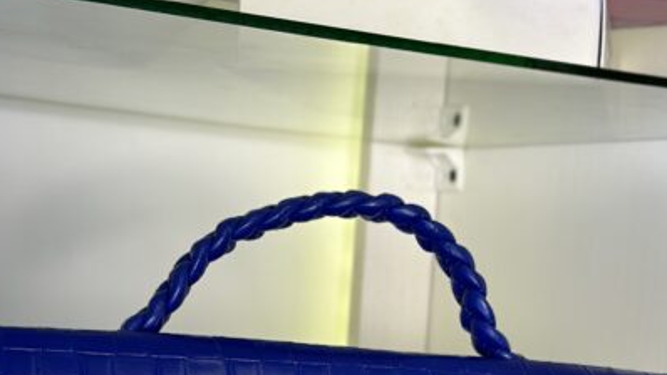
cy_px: 357
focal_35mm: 105
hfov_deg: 20.4
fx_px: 1857
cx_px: 352
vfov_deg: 11.4
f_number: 1.78
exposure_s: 1/141
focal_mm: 6.86
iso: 64
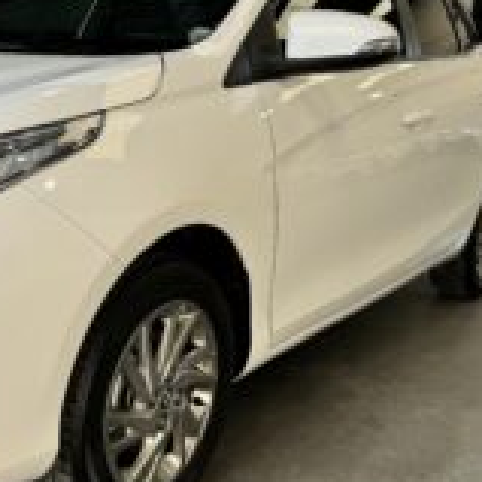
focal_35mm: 48
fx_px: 756
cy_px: 203
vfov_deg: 35.3
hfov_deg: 33.0
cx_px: 21
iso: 64
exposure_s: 1/227
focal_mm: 6.76
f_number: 1.78
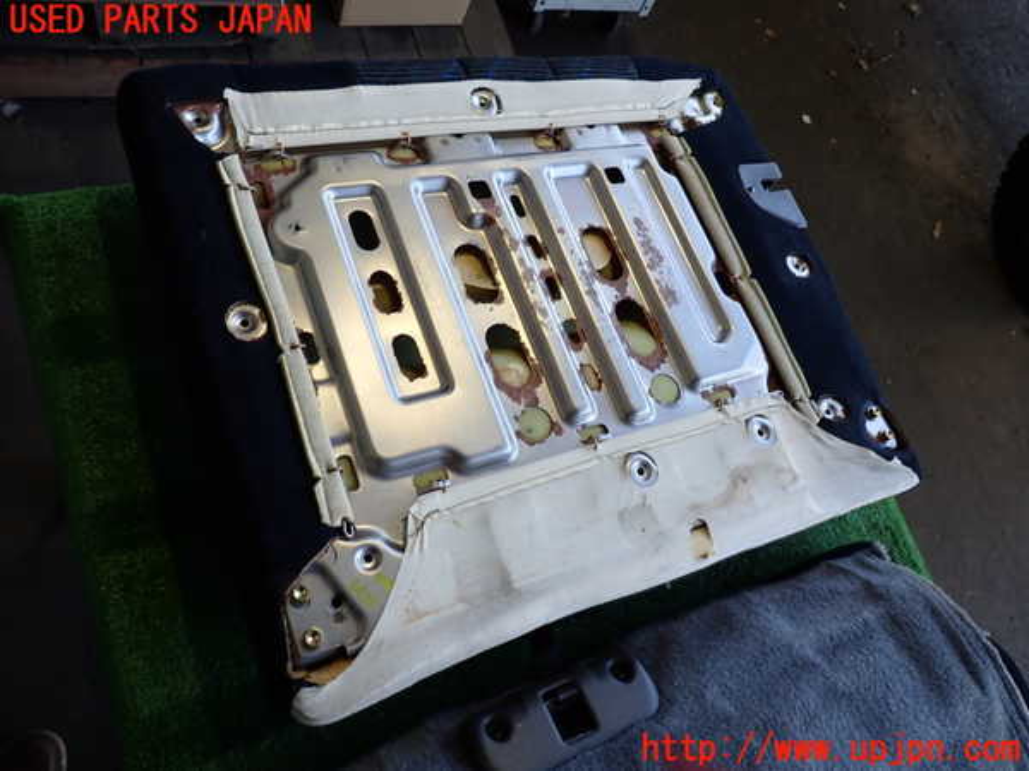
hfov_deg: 69.4
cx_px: 514
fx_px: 743
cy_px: 386
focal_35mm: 25
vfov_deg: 54.9
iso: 100
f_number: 2.8
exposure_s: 1/60
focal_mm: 4.5
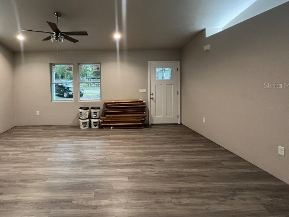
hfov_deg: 89.3
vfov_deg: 73.8
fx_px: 142
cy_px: 85
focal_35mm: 17
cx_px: 110
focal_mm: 1.57
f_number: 1.8
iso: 320
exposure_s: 1/60
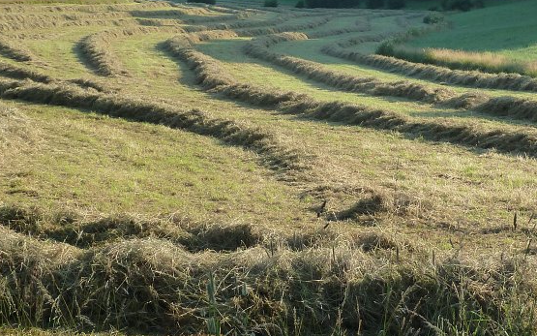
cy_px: 94
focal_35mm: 86
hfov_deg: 24.0
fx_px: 1259
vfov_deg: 15.1
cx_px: 343
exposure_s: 1/250
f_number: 4
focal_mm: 7.3
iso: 125
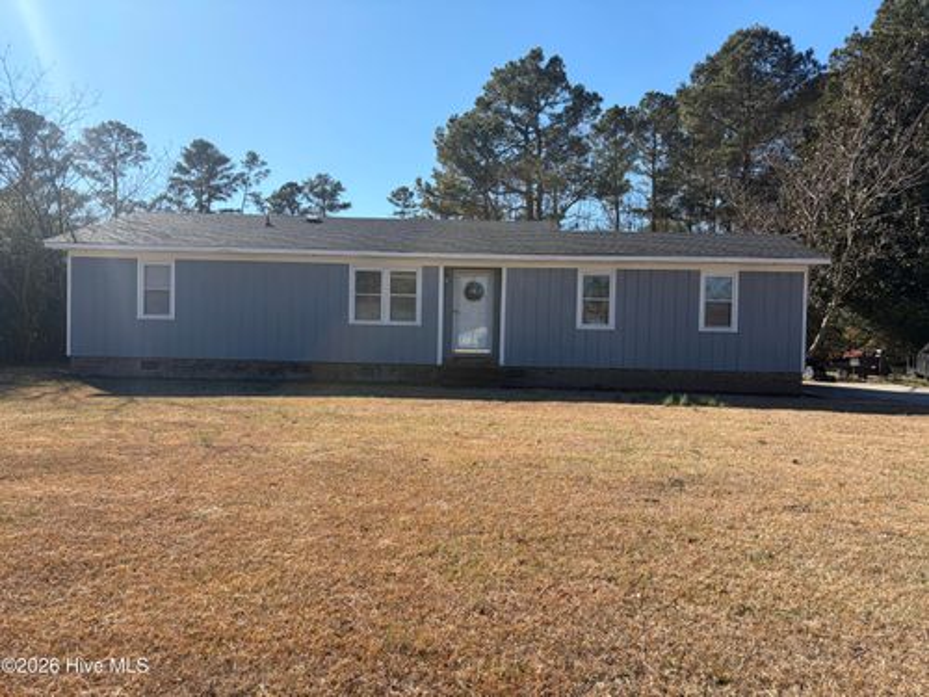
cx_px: 464
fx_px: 698
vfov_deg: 53.1
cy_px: 348
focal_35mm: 26
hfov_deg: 67.3
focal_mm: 5.96
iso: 50
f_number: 1.6
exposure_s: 1/2451
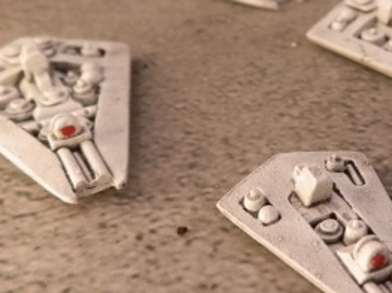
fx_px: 645
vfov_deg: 25.3
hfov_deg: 32.7
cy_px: 65
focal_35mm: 57
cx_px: 320
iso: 400
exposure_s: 1/200
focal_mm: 5
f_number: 3.1
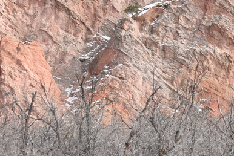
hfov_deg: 12.6
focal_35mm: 159
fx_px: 1034
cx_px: 279
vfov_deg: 8.6
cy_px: 42
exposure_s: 1/320
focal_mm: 48
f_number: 7.1
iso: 100
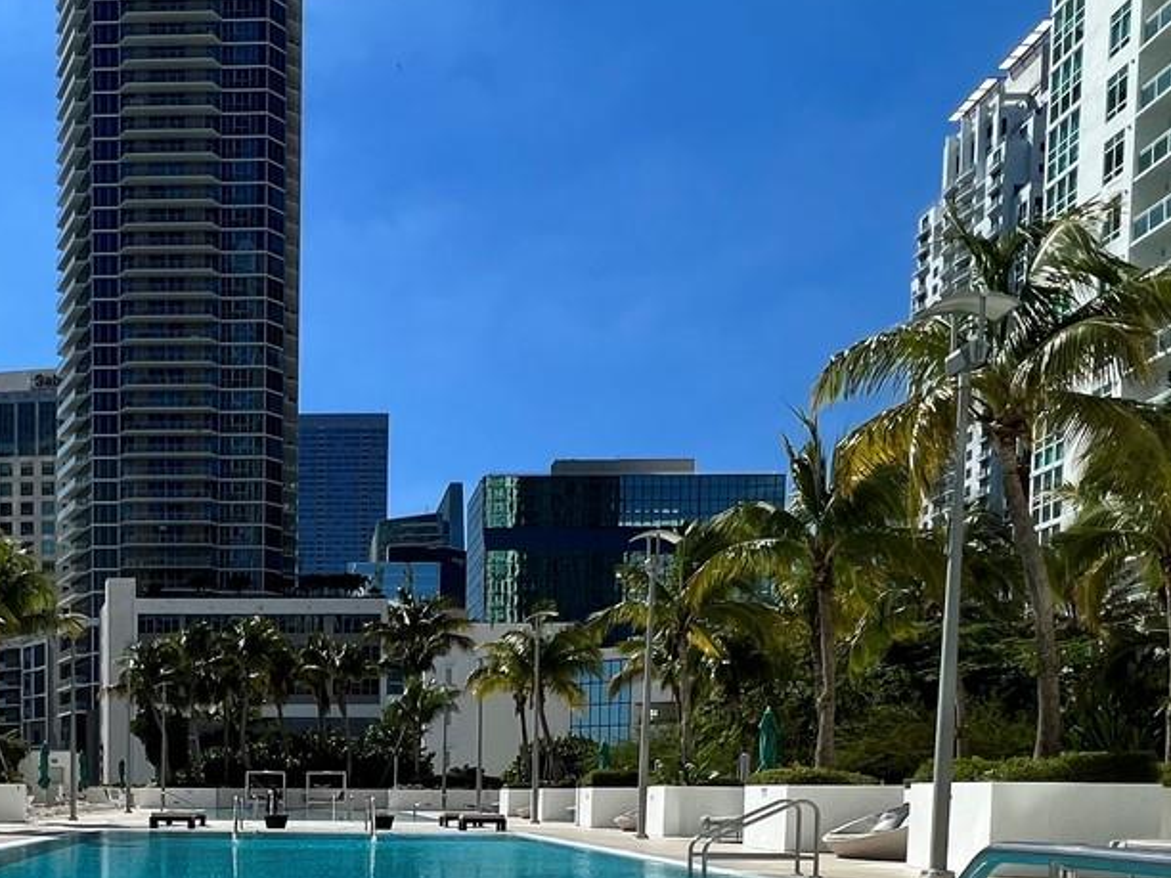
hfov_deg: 51.0
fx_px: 1150
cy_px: 878
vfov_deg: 37.4
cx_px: 253
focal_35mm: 34
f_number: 1.8
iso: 32
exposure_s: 1/3125
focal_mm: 1.57
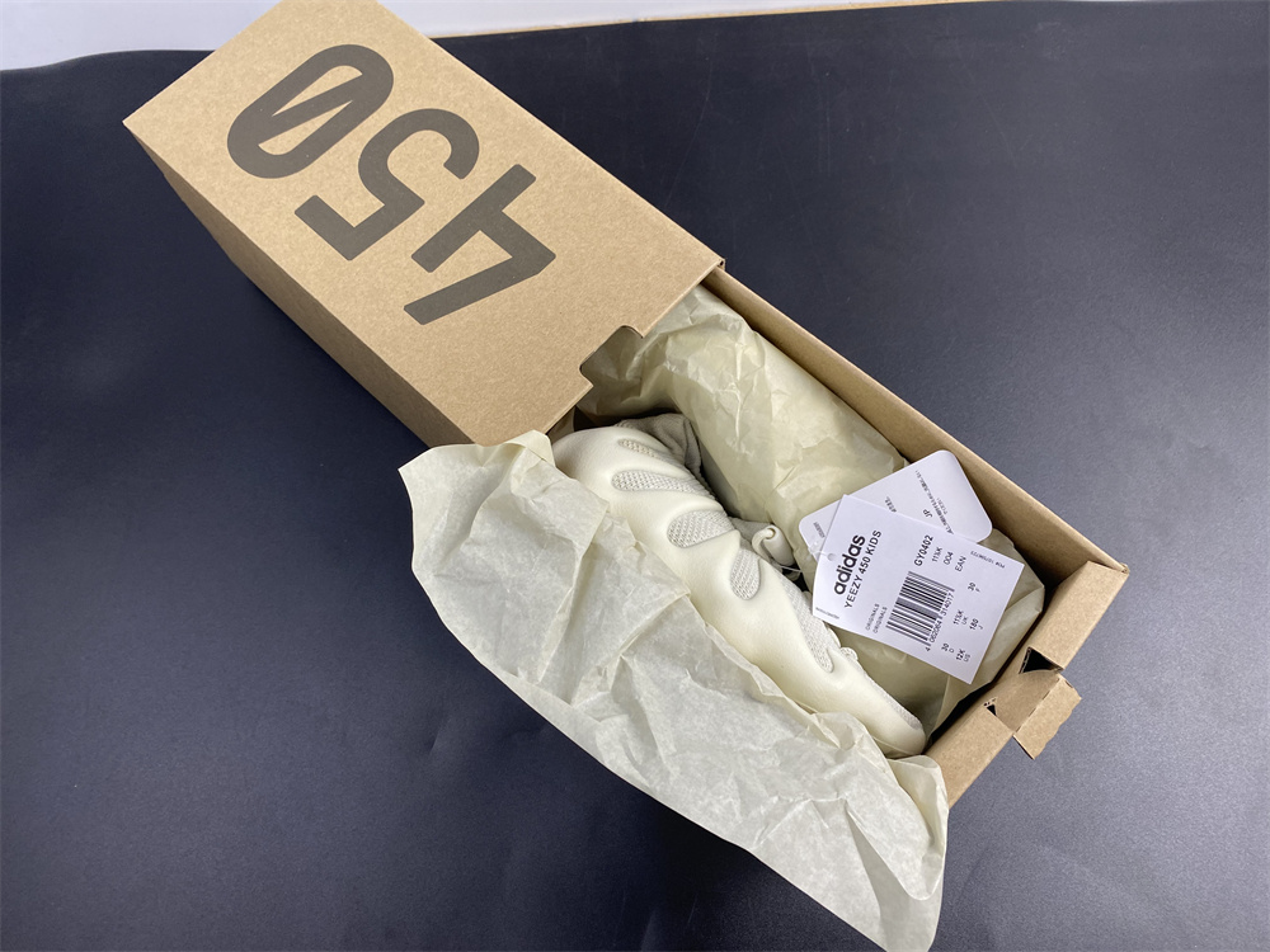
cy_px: 476
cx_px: 635
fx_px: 954
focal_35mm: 26
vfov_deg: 53.1
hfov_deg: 67.3
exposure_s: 1/100
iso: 80
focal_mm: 4.25
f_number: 1.8
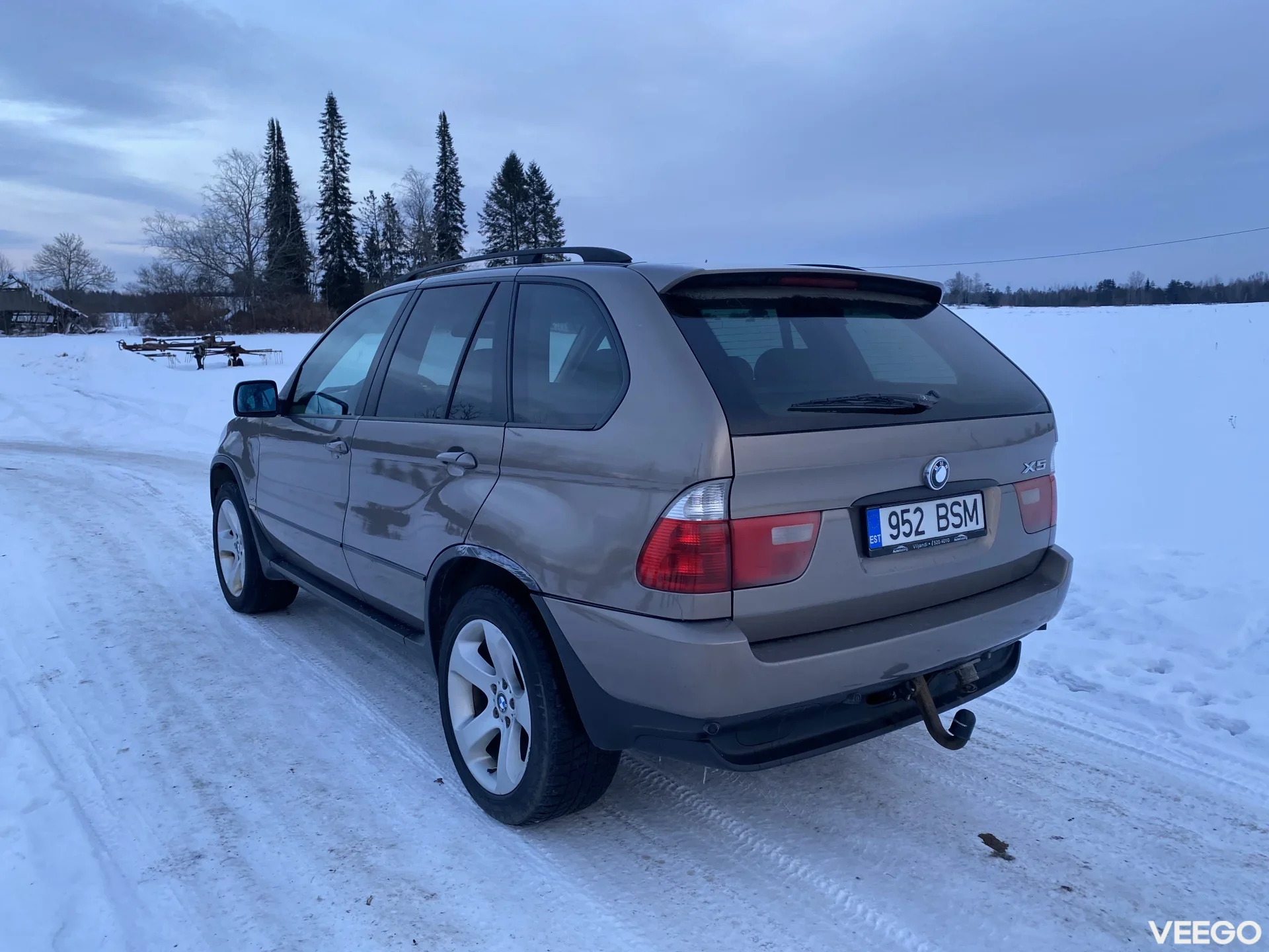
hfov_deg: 67.3
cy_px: 476
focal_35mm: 26
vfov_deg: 53.1
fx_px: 953
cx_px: 634
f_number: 1.8
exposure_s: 1/122
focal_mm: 4.25
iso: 64
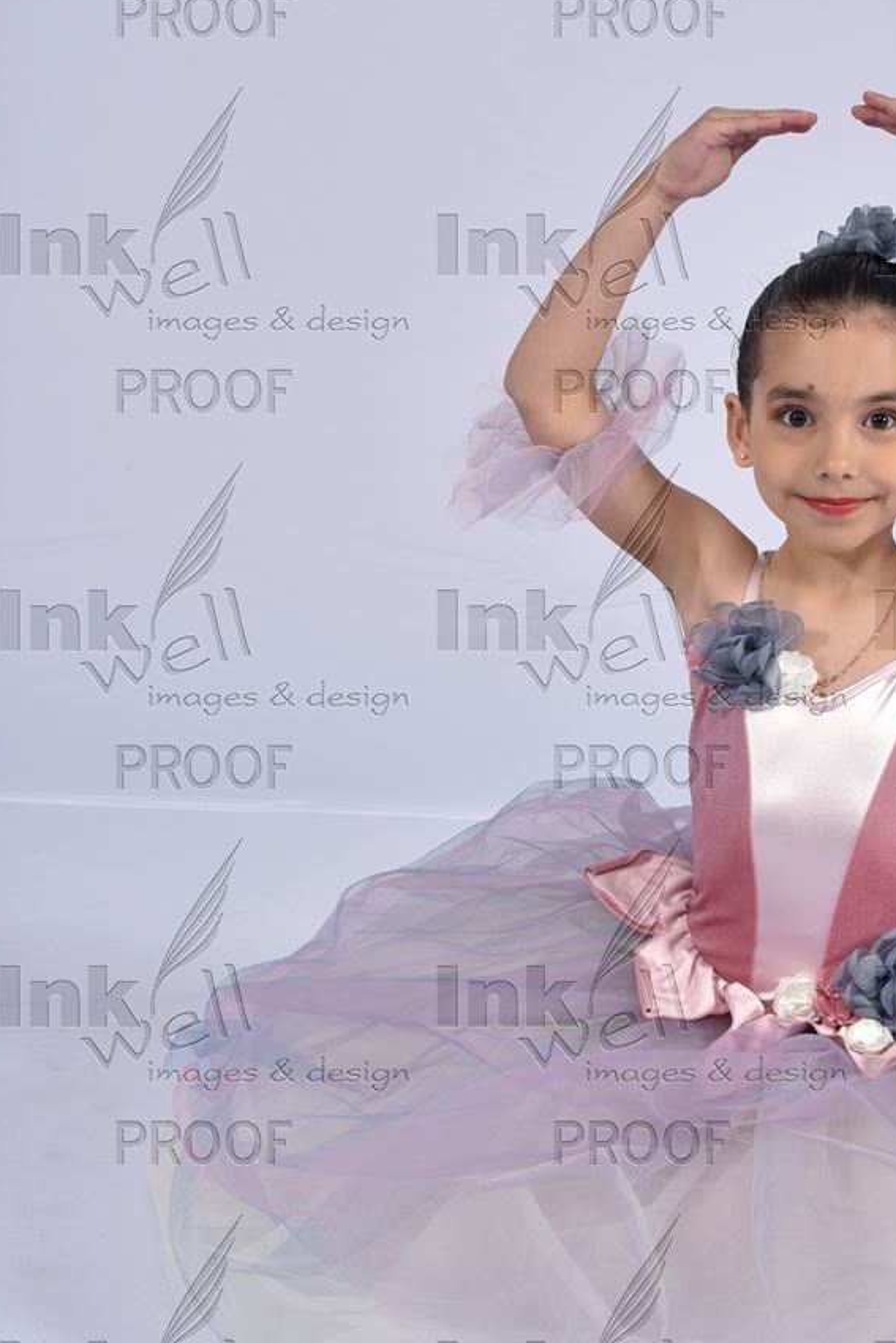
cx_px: 773
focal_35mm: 67
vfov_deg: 30.0
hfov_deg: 20.0
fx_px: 2500
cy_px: 504
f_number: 8
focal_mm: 38
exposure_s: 1/200
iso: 250
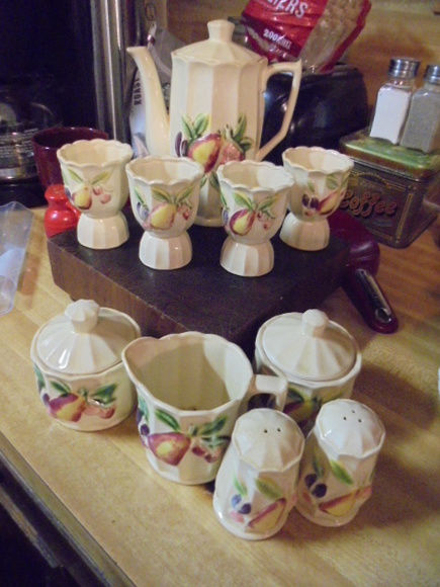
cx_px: 220
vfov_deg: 67.3
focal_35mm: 26
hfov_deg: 53.1
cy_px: 294
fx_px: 441
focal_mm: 4.6
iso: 800
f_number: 3.5
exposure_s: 1/10
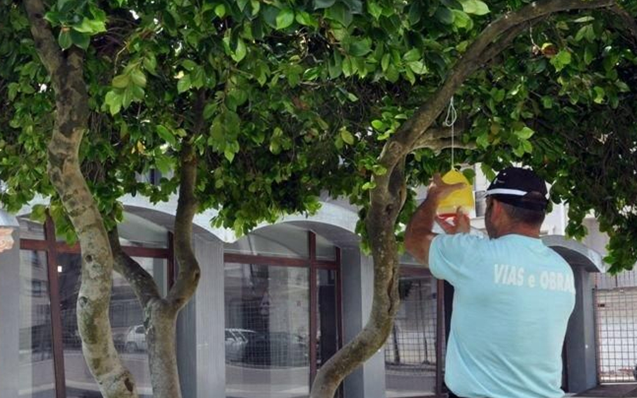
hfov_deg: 34.8
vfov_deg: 22.3
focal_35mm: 58
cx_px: 209
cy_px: 236
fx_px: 1007
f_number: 20
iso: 800
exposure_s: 1/200
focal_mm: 24
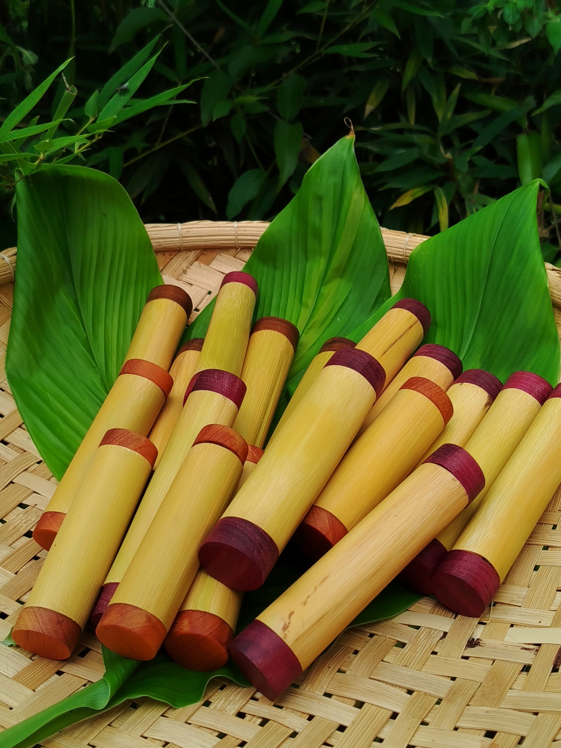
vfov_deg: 39.7
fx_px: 1037
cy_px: 374
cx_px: 280
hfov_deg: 30.3
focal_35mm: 48
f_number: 1.7
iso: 50
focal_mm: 5.31
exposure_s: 1/385
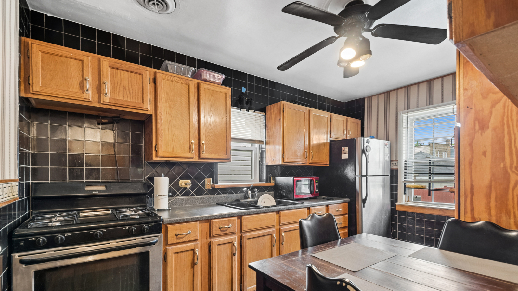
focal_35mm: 16
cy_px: 174
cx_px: 255
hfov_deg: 99.4
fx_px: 220
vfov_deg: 66.5
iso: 400
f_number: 8
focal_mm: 10
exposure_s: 1/4
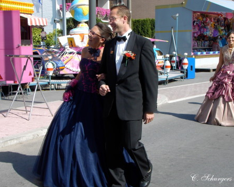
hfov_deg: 29.1
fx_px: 450
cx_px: 111
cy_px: 94
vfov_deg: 23.5
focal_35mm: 65
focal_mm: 9.5
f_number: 5
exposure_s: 1/210
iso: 70
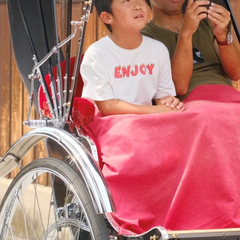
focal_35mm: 236
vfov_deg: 7.4
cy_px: -49
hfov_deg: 7.3
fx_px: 1851
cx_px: 346
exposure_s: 1/2200
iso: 800
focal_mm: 33
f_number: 3.2
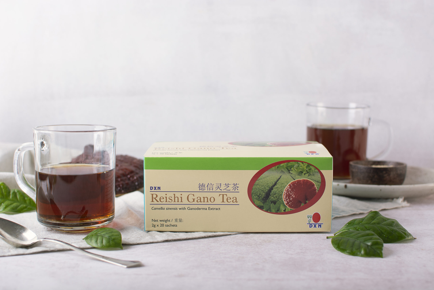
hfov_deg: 37.8
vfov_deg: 25.8
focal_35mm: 52
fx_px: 633
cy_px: 145
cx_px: 217
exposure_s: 1/160
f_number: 4
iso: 200
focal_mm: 35
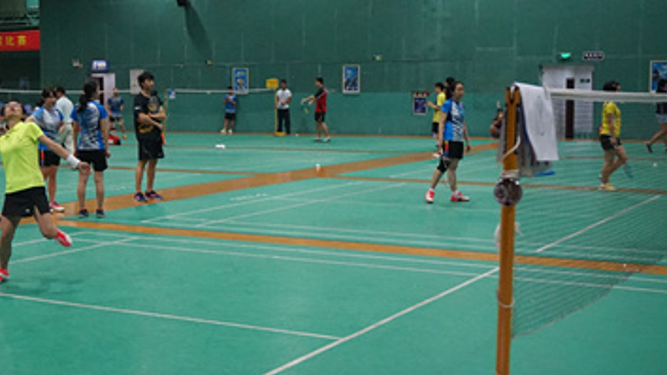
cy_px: 177
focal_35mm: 56
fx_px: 990
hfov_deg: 37.0
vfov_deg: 21.4
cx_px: 253
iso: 3200
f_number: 4.5
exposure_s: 1/125
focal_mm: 28
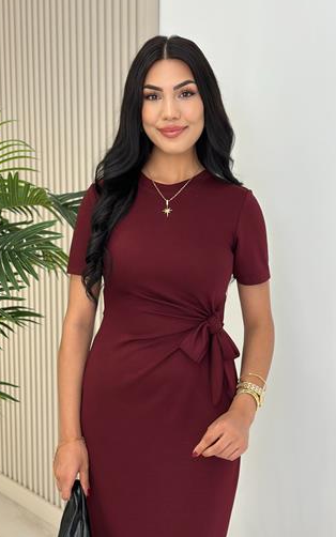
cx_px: 164
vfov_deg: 37.5
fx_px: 791
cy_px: 277
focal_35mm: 54
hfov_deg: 24.0
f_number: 1.78
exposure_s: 1/167
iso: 64
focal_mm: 6.86
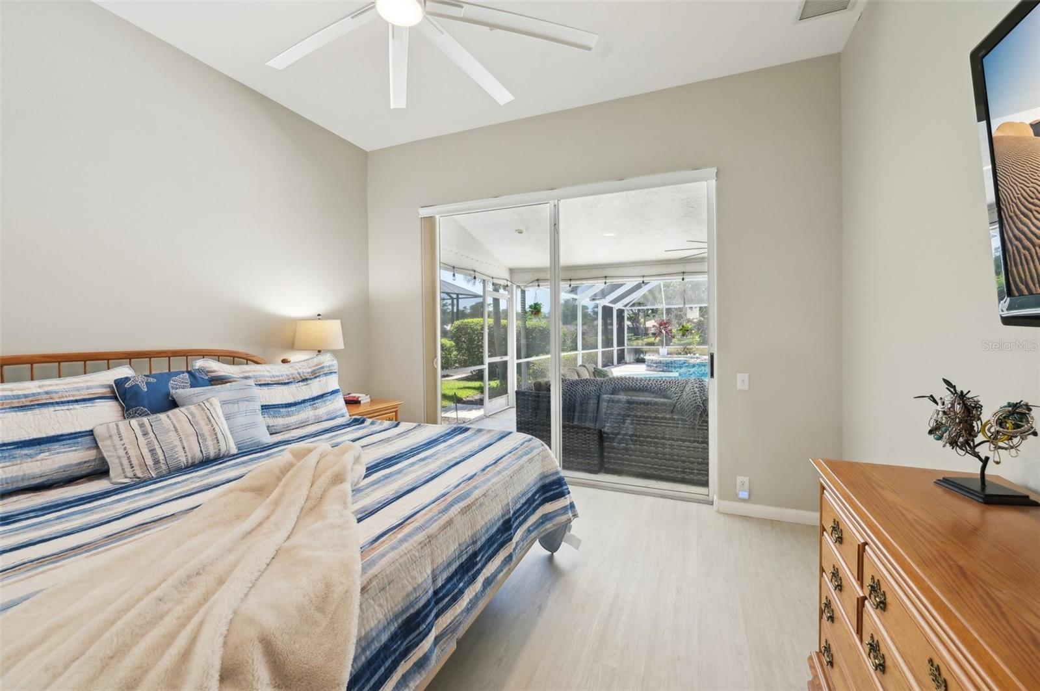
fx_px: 404
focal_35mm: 14
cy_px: 346
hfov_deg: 104.3
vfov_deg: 81.1
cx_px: 520
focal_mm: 14
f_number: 8
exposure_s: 1/100
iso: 400
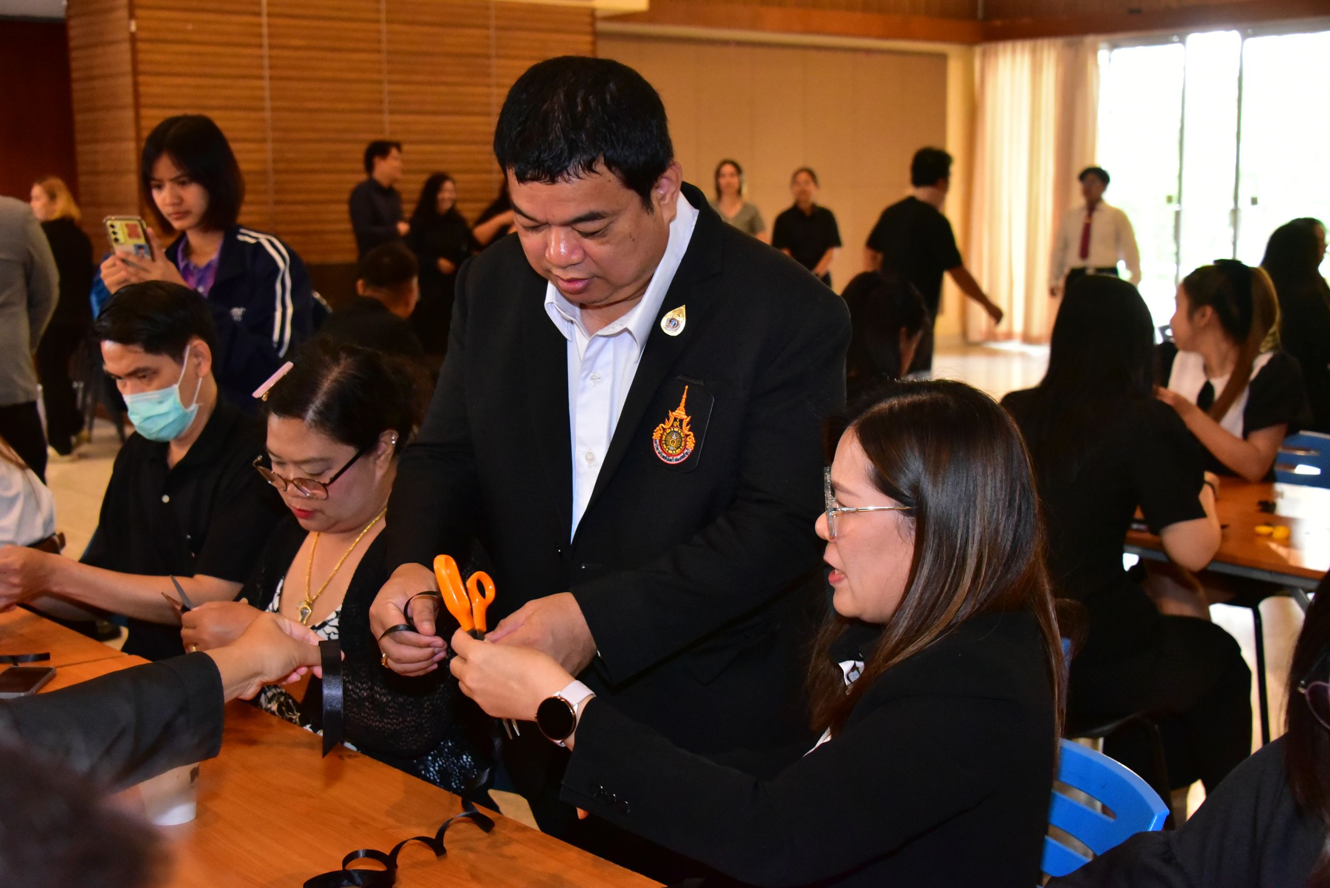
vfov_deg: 28.1
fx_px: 1774
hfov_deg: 41.1
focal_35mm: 48
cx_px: 665
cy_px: 444
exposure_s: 1/100
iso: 8000
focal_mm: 48
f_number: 6.3
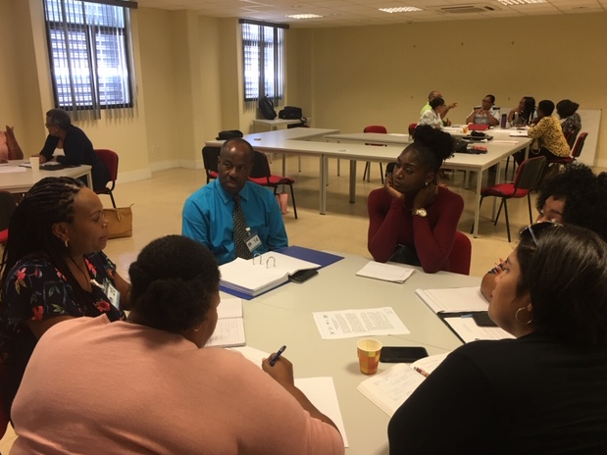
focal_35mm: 30
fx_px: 526
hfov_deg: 60.0
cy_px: 224
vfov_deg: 46.8
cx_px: 310
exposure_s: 1/33
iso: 50
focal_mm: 4.15
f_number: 2.2
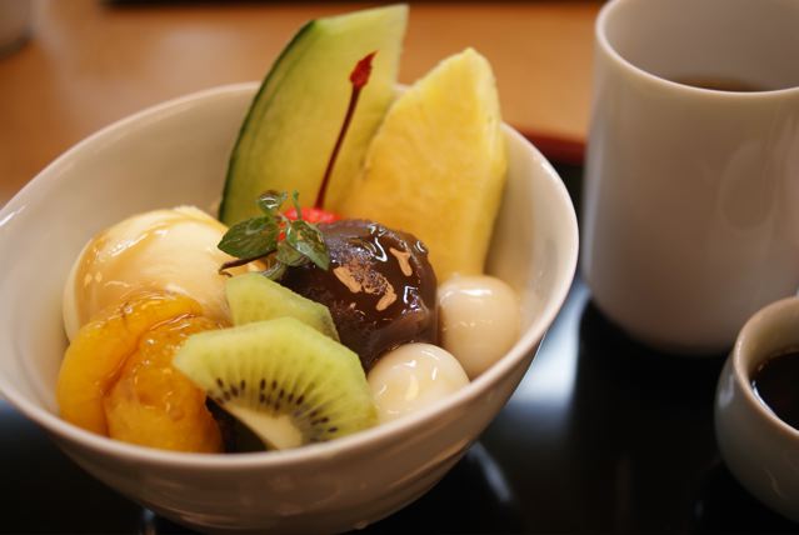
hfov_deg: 43.5
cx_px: 400
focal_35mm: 45
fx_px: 1000
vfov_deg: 30.0
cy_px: 268
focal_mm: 30
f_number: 2.8
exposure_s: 1/30
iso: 400
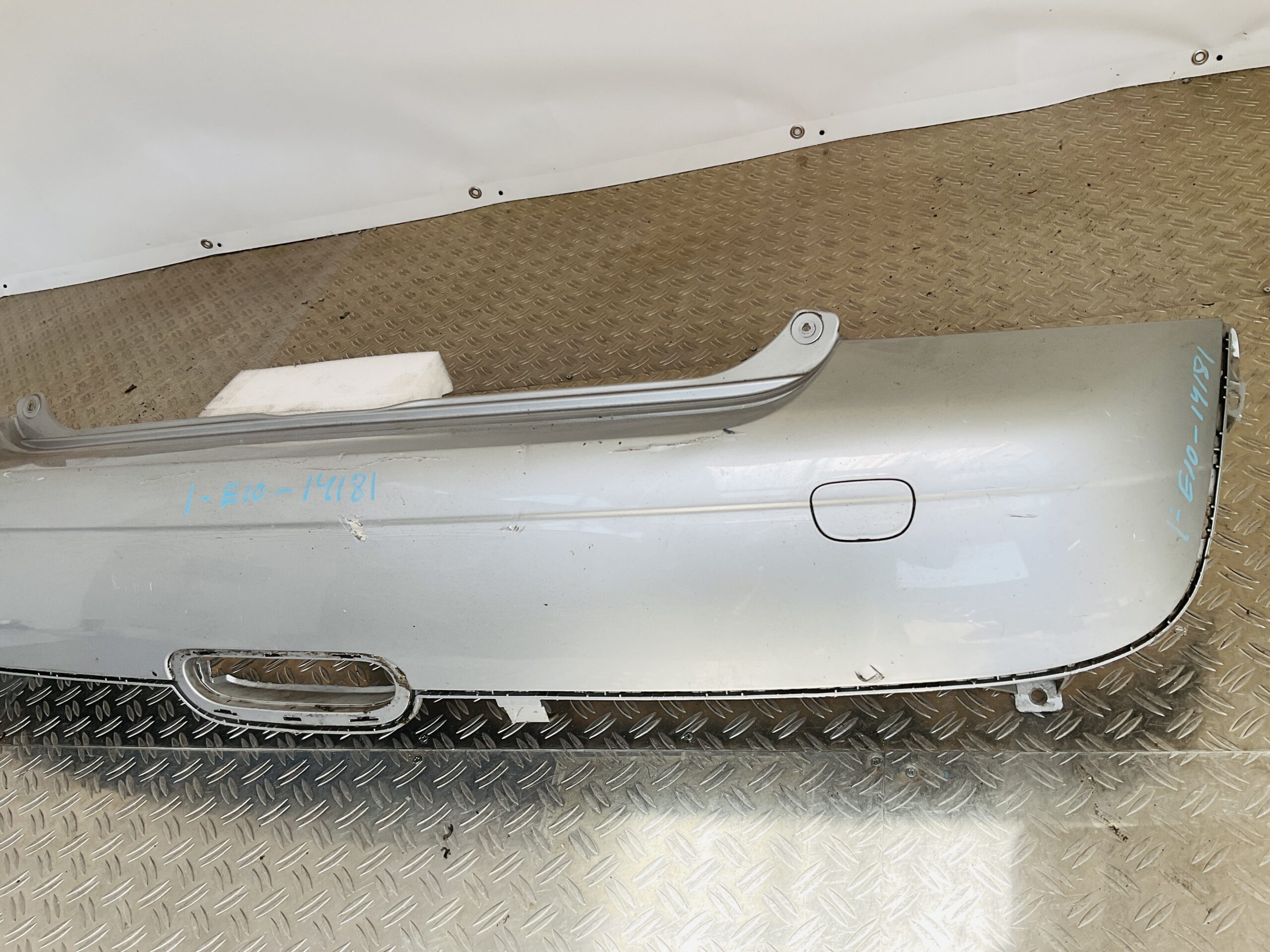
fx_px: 1064
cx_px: 635
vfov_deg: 48.2
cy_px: 476
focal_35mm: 29
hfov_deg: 61.7
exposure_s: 1/473
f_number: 1.8
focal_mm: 3
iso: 16
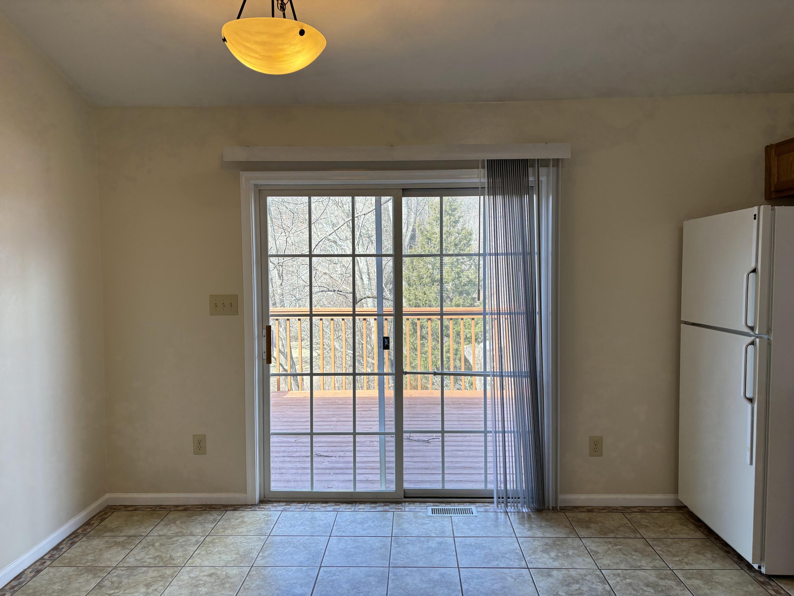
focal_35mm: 26
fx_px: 596
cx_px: 397
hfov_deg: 67.3
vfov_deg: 53.1
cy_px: 298
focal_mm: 5.96
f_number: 1.6
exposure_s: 1/122
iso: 32
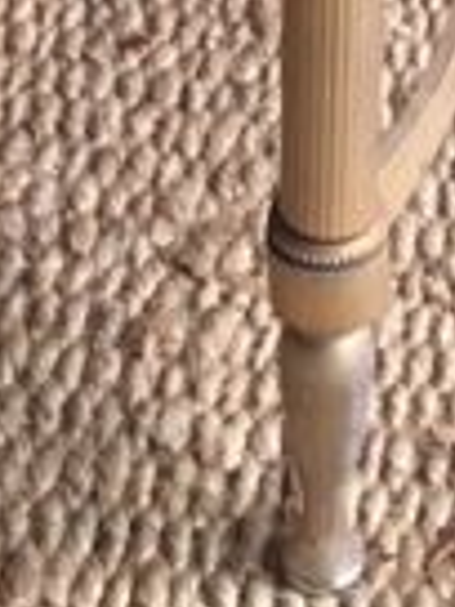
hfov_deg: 10.9
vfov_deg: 12.5
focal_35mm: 136
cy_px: -652
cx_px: 317
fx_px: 2383
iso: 32
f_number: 2.2
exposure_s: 1/33
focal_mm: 4.15
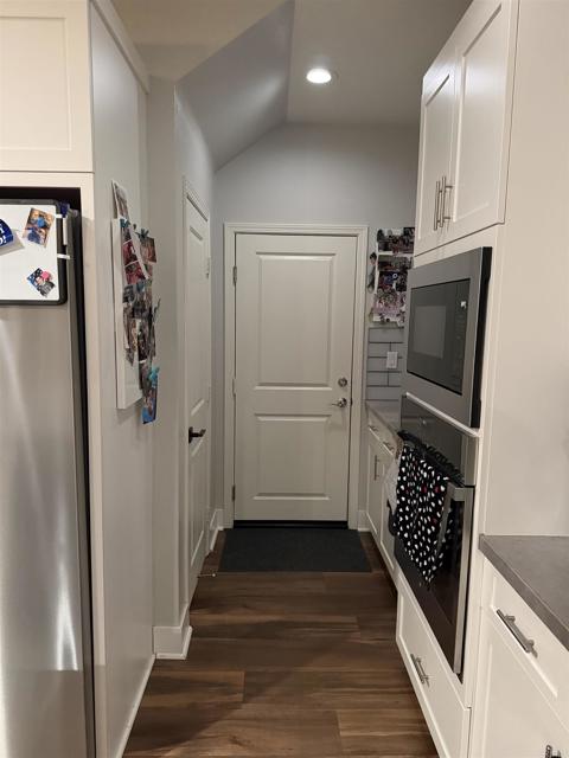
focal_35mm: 24
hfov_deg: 56.8
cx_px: 284
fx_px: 526
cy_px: 379
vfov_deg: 71.6
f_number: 1.78
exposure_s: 1/40
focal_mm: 6.76
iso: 1000
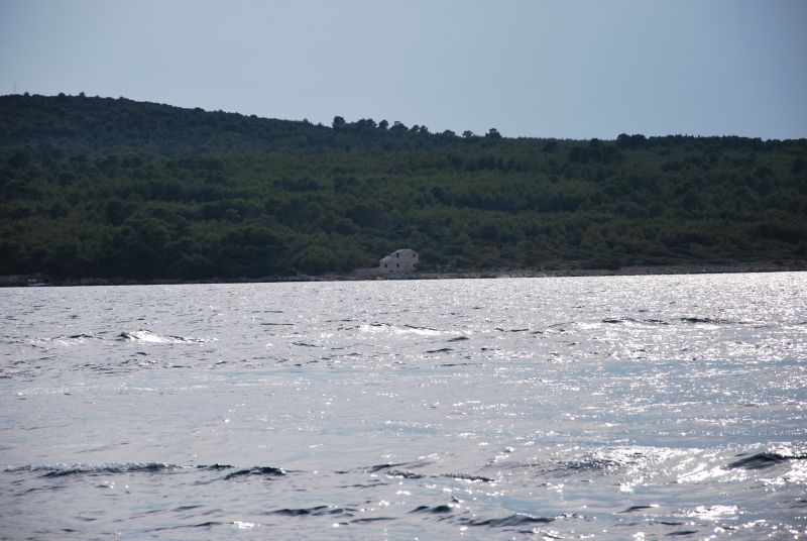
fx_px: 3536
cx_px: 404
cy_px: 270
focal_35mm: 158
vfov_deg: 8.7
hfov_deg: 13.0
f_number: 6.3
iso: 100
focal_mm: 105
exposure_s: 1/640
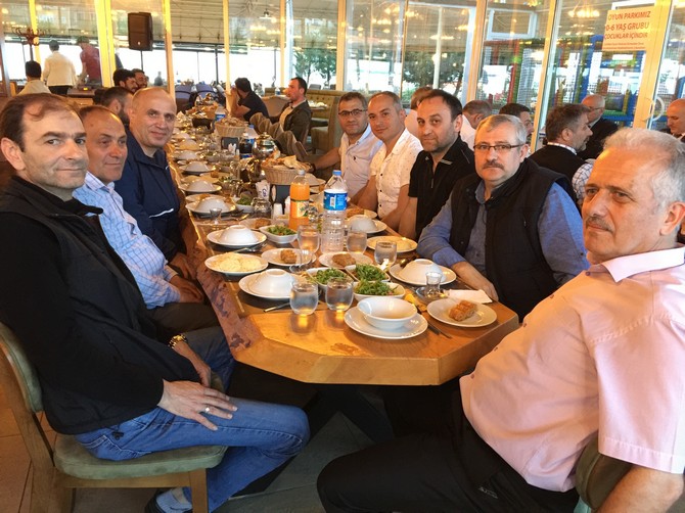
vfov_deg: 48.2
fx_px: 574
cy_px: 256
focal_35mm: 29
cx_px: 342
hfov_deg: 61.7
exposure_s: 1/8
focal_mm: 4.15
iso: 160
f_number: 2.2
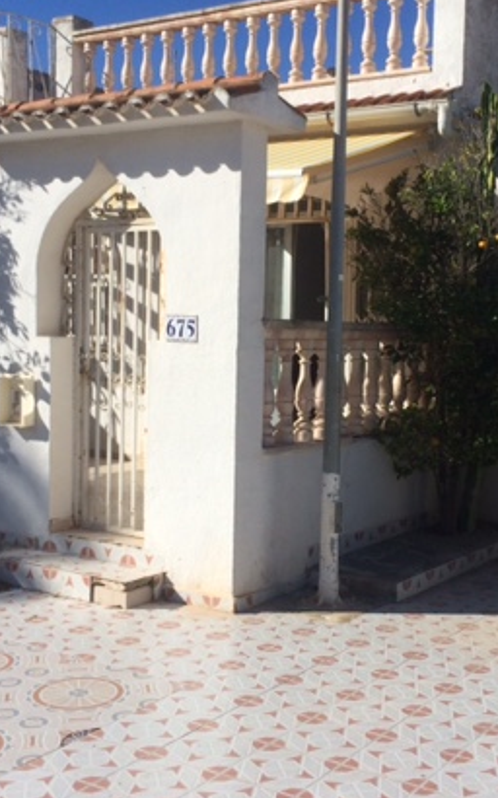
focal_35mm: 48
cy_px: 374
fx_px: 1043
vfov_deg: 41.8
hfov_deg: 26.8
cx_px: 288
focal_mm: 4.15
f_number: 2.2
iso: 32
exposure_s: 1/4115
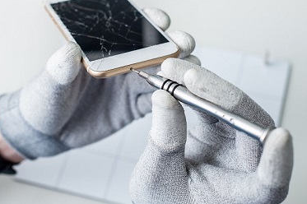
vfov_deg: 20.2
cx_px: 133
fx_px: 571
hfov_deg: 30.1
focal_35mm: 67
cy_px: 69
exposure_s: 1/250
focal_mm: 50
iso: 100
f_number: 4.5
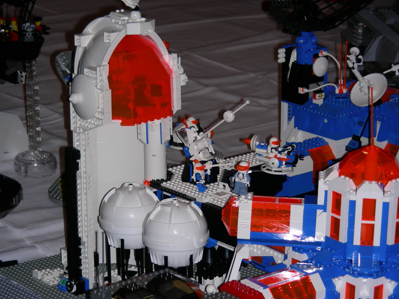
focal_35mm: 129
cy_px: 149
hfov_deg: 15.3
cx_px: 200
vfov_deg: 11.5
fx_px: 1486
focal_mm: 21.3
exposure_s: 1/120
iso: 50
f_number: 3.5
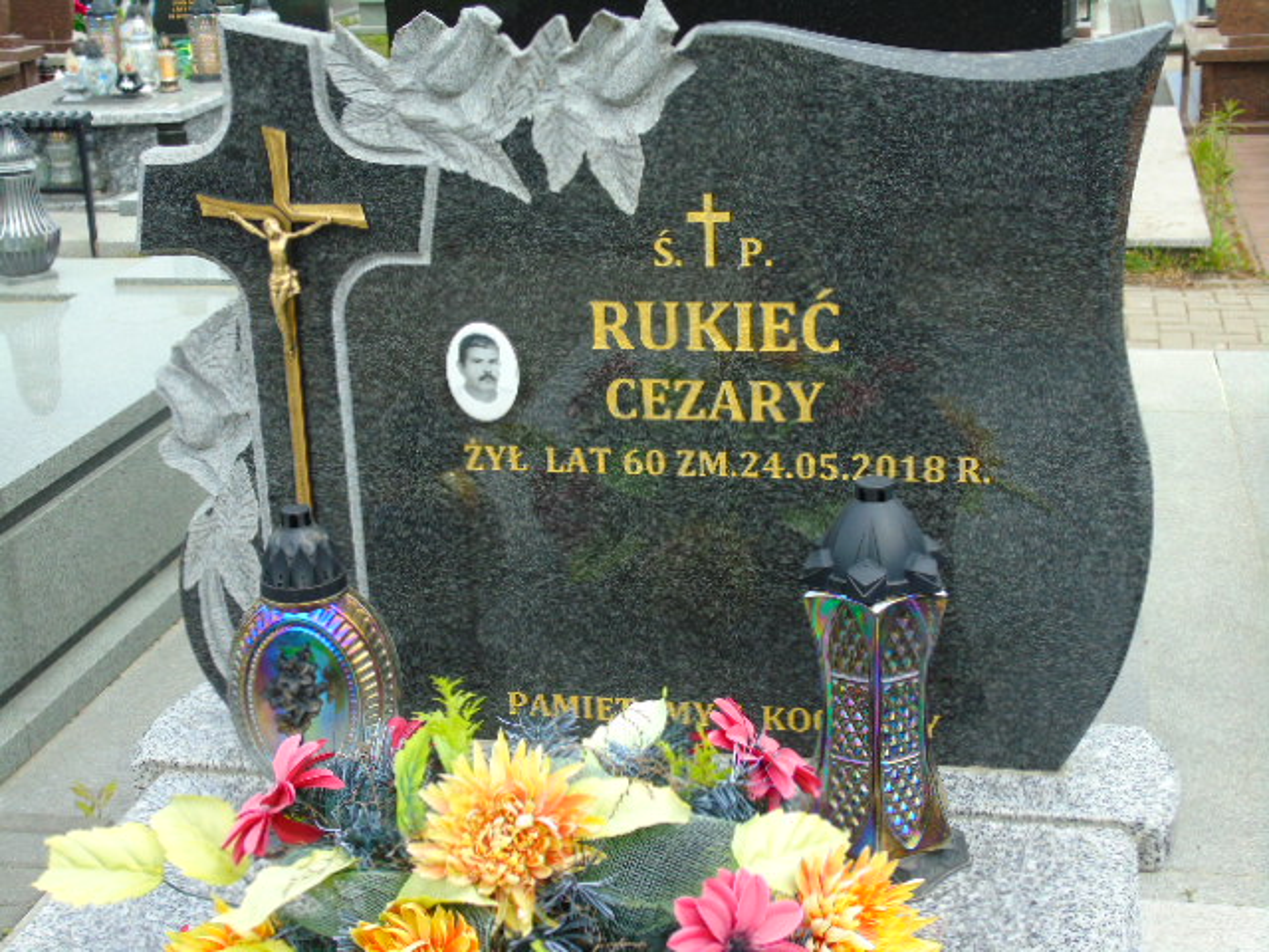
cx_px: 634
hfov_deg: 35.5
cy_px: 476
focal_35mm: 54
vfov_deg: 27.0
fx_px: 1980
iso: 80
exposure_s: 1/250
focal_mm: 9.6
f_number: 4.3
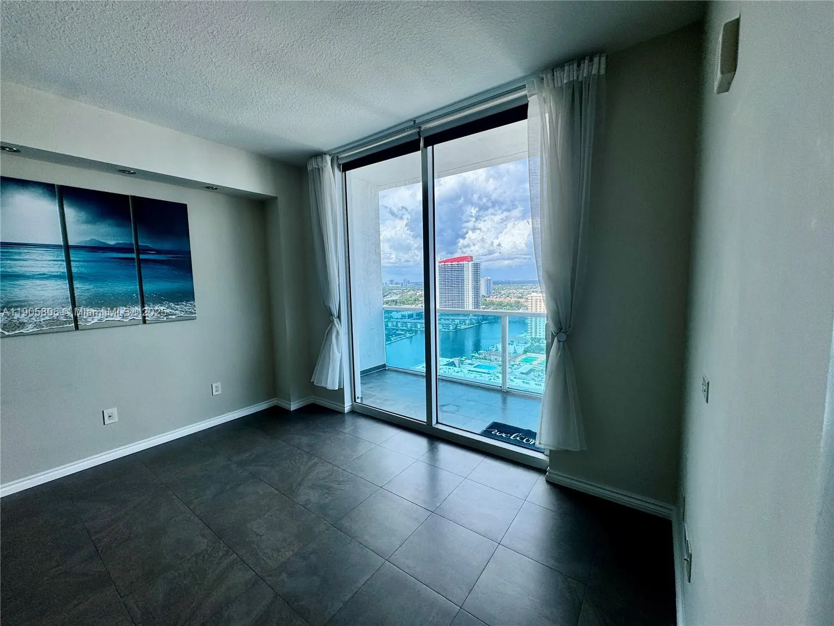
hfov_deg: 102.1
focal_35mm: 14
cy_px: 313
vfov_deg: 85.7
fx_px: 337
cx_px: 417
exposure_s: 1/453
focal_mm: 2.22
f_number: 2.2
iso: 40
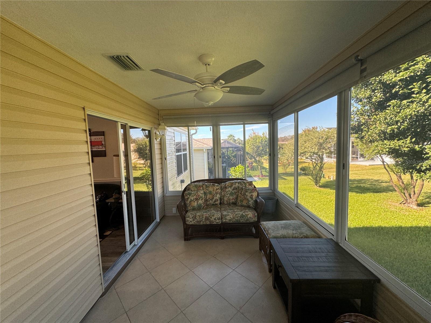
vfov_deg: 85.7
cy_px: 162
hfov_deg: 102.1
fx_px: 174
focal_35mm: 14
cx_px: 216
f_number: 2.2
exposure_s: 1/99
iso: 100
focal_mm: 2.22
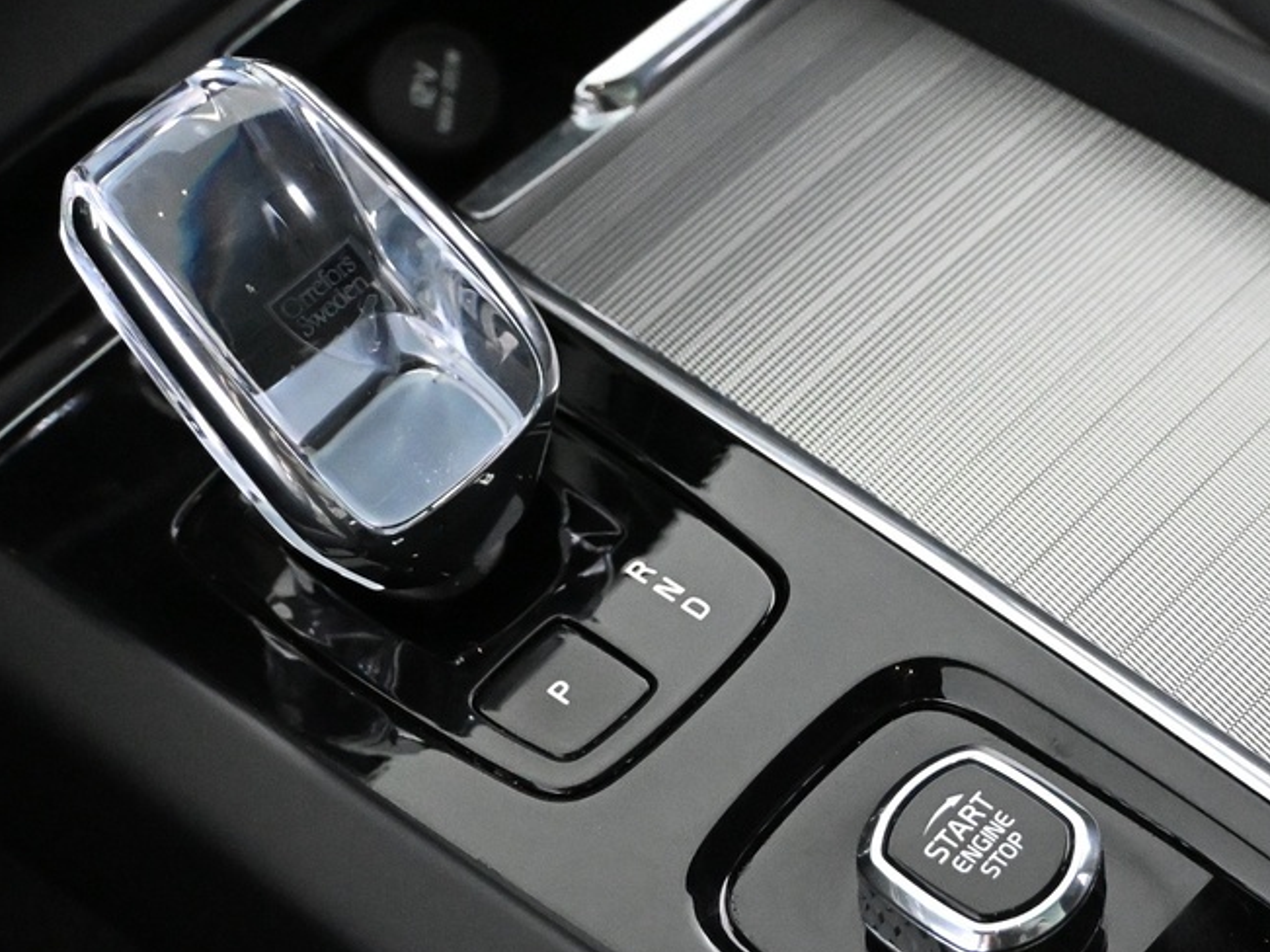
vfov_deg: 18.6
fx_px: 2898
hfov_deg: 24.6
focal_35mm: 79
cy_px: 657
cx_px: 841
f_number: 4
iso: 6400
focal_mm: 22
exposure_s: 1/60
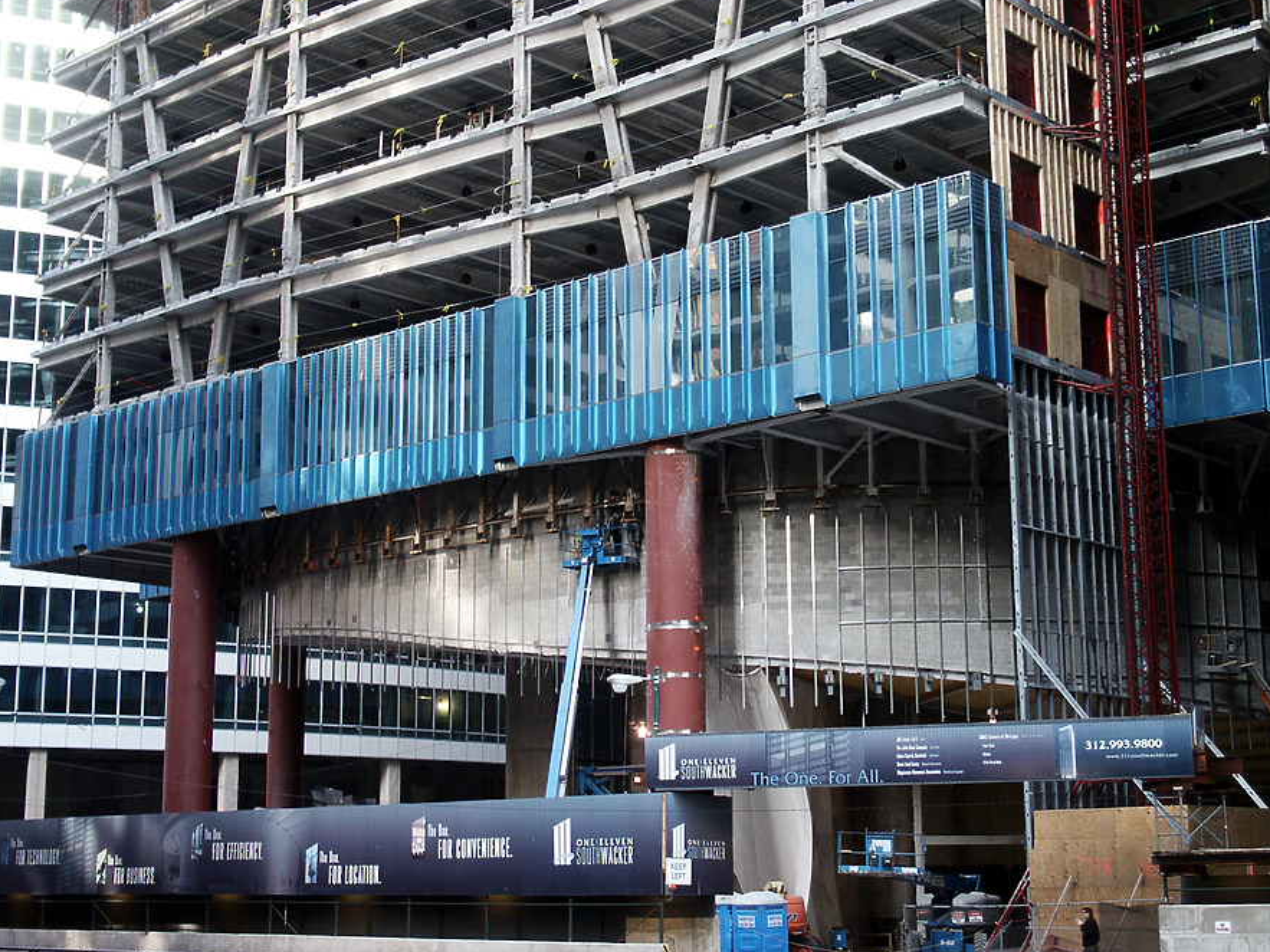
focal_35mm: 52
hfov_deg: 36.8
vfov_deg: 28.0
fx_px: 1908
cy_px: 475
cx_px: 643
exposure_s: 1/45
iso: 80
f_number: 3.6
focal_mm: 10.53
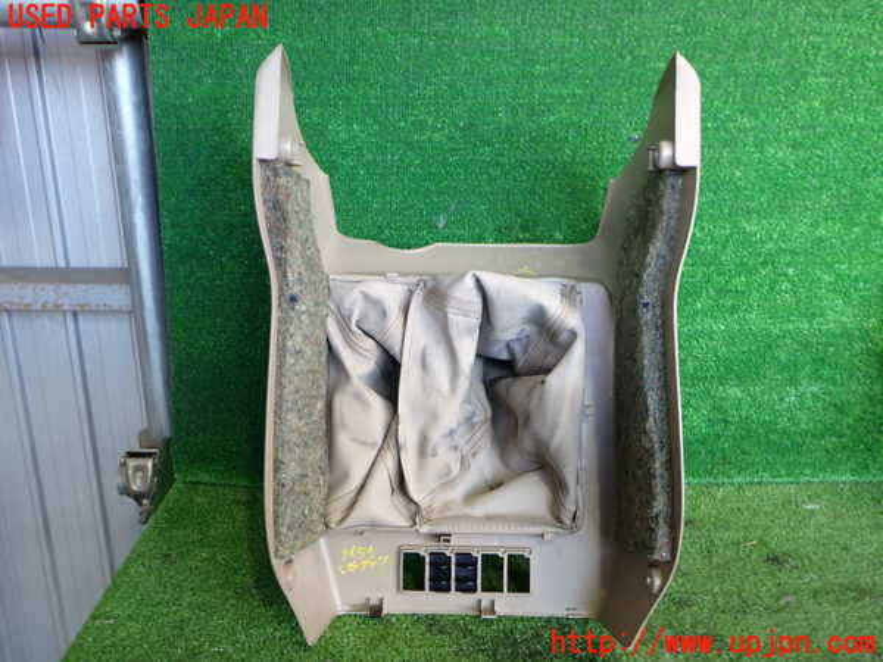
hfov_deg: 60.0
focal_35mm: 30
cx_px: 442
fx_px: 765
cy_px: 331
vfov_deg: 46.8
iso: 200
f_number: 2.3
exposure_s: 1/40
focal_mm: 5.4
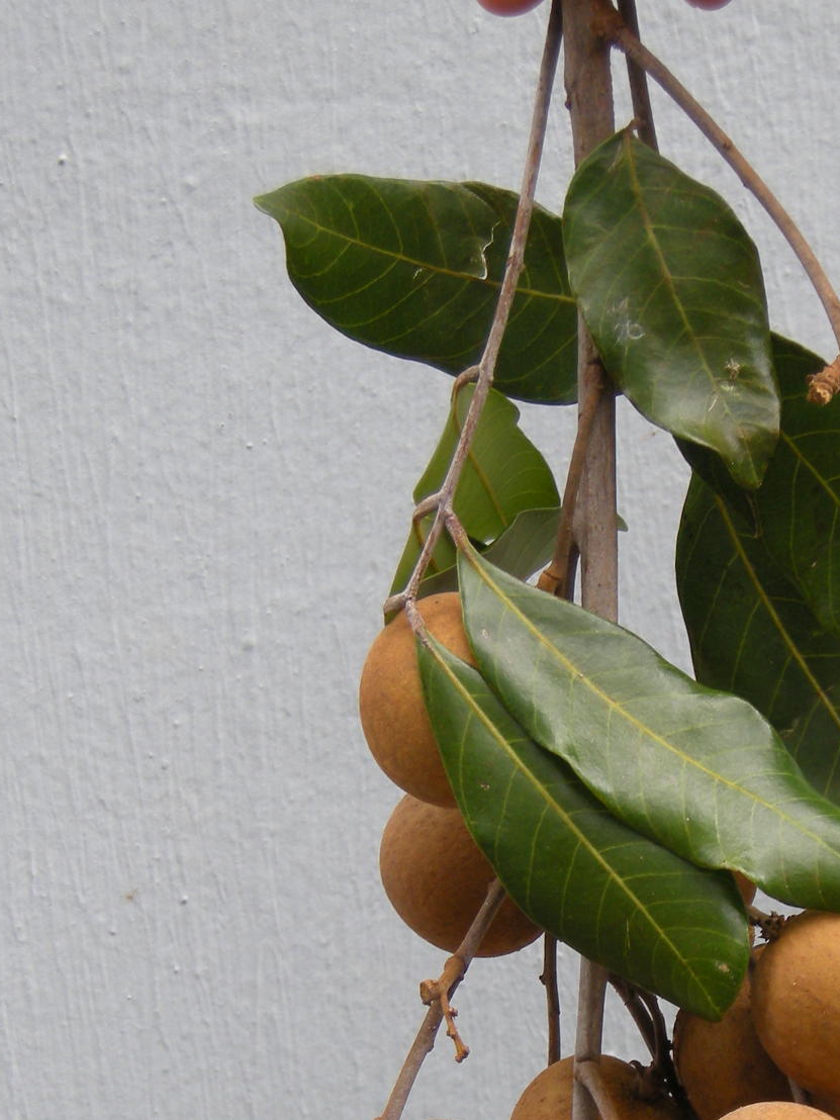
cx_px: 594
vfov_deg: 14.9
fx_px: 4206
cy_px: 1076
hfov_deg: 11.4
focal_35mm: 130
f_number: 3.9
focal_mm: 12.9
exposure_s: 1/112
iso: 64
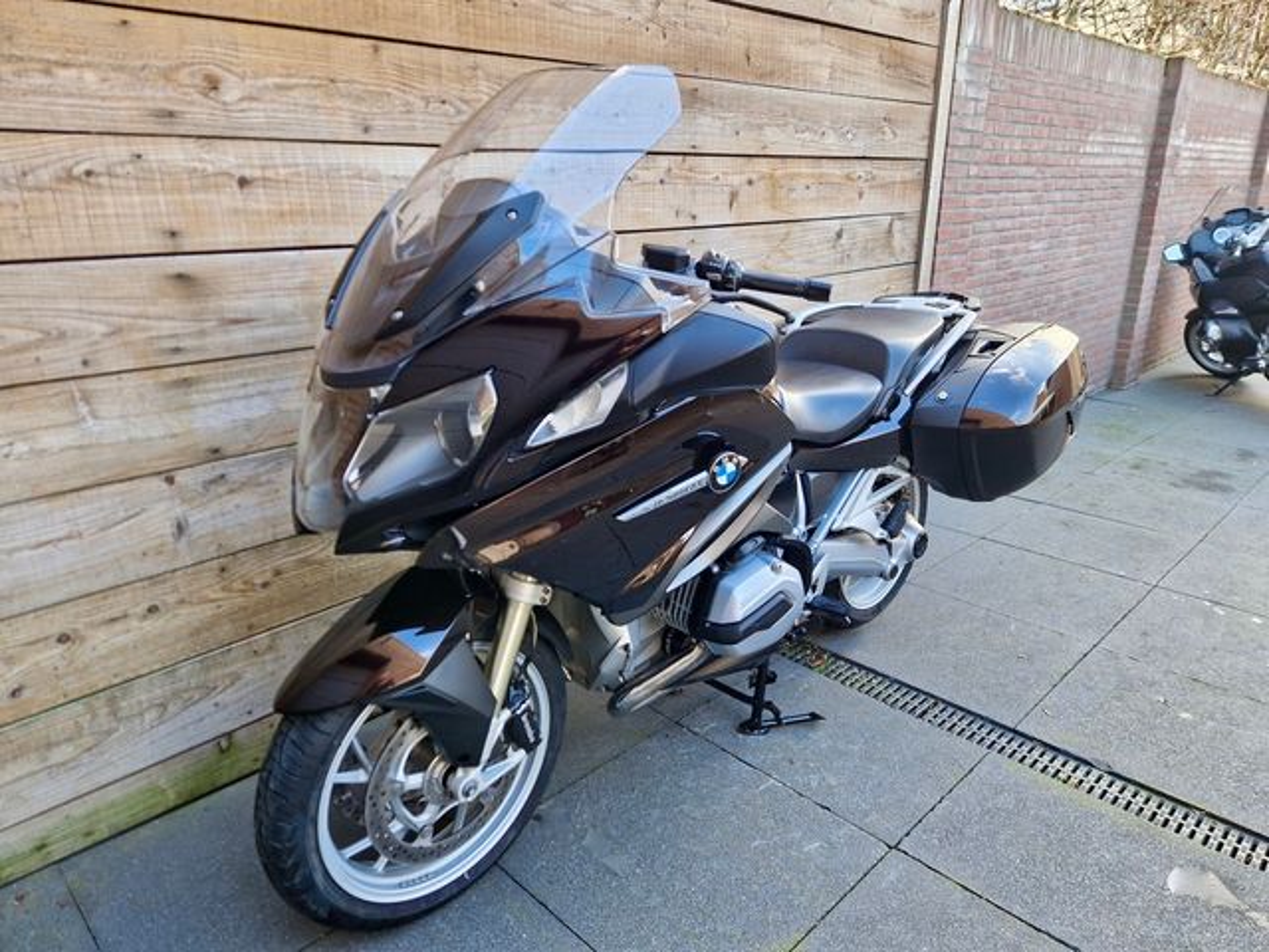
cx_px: 634
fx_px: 843
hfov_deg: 73.9
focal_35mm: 23
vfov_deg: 58.9
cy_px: 476
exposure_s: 1/180
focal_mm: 5.4
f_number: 1.8
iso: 100
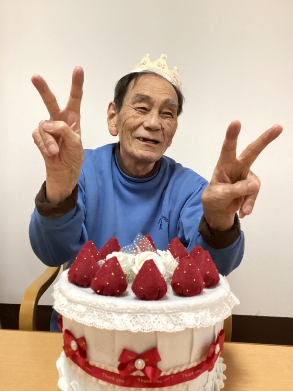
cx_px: 146
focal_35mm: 31
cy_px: 196
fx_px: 350
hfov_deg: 45.4
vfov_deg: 58.4
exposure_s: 1/50
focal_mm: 3.3
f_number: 2.4
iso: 250
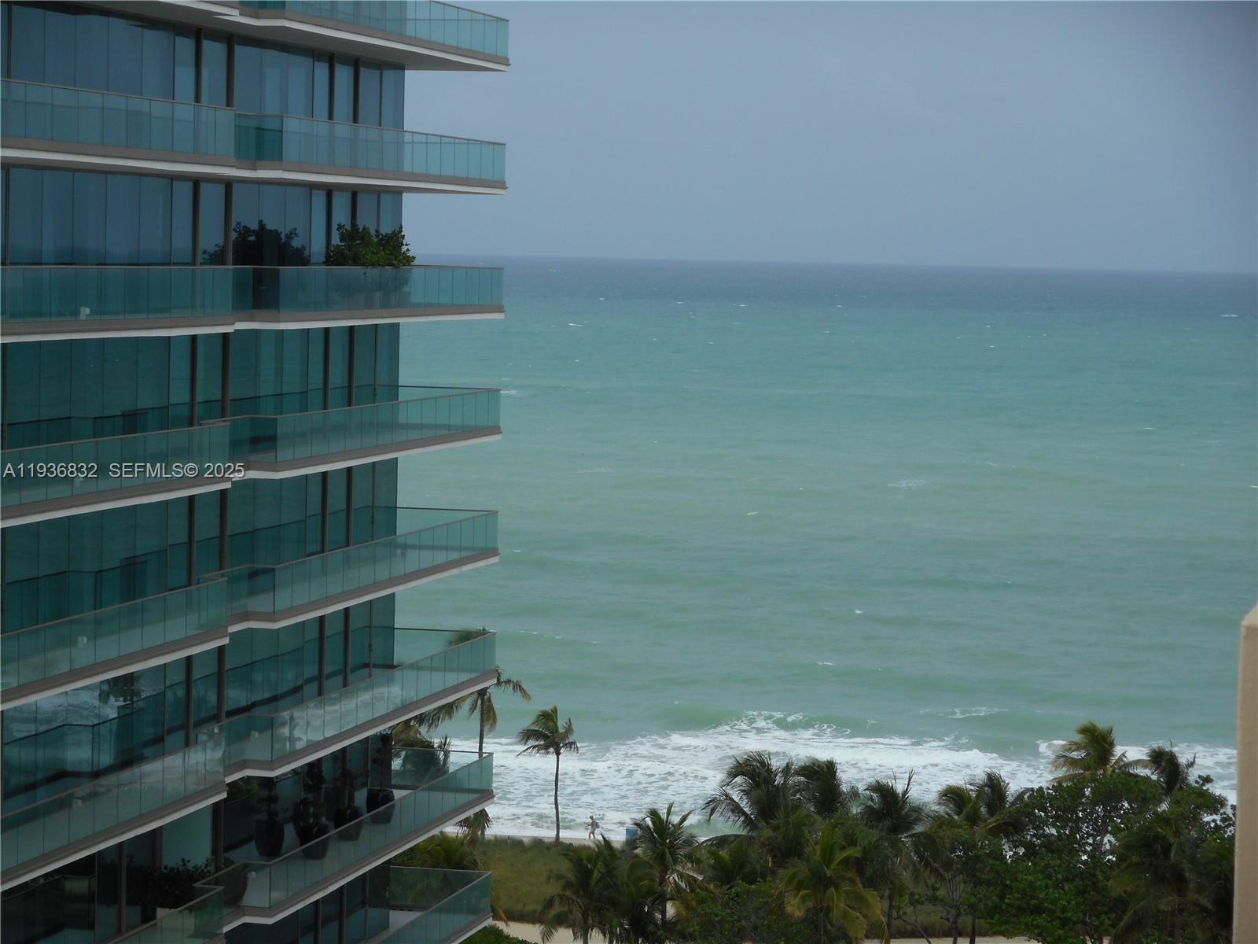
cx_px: 629
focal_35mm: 102
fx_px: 3707
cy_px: 472
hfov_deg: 19.3
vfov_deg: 14.5
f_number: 5.8
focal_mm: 18.2
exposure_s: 1/320
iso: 80
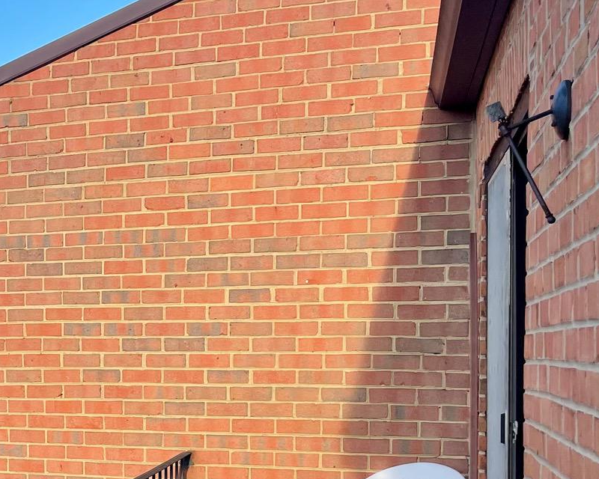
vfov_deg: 23.1
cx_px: -134
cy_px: 394
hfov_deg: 25.8
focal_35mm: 65
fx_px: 1152
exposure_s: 1/947
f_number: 1.6
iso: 32
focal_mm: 4.2
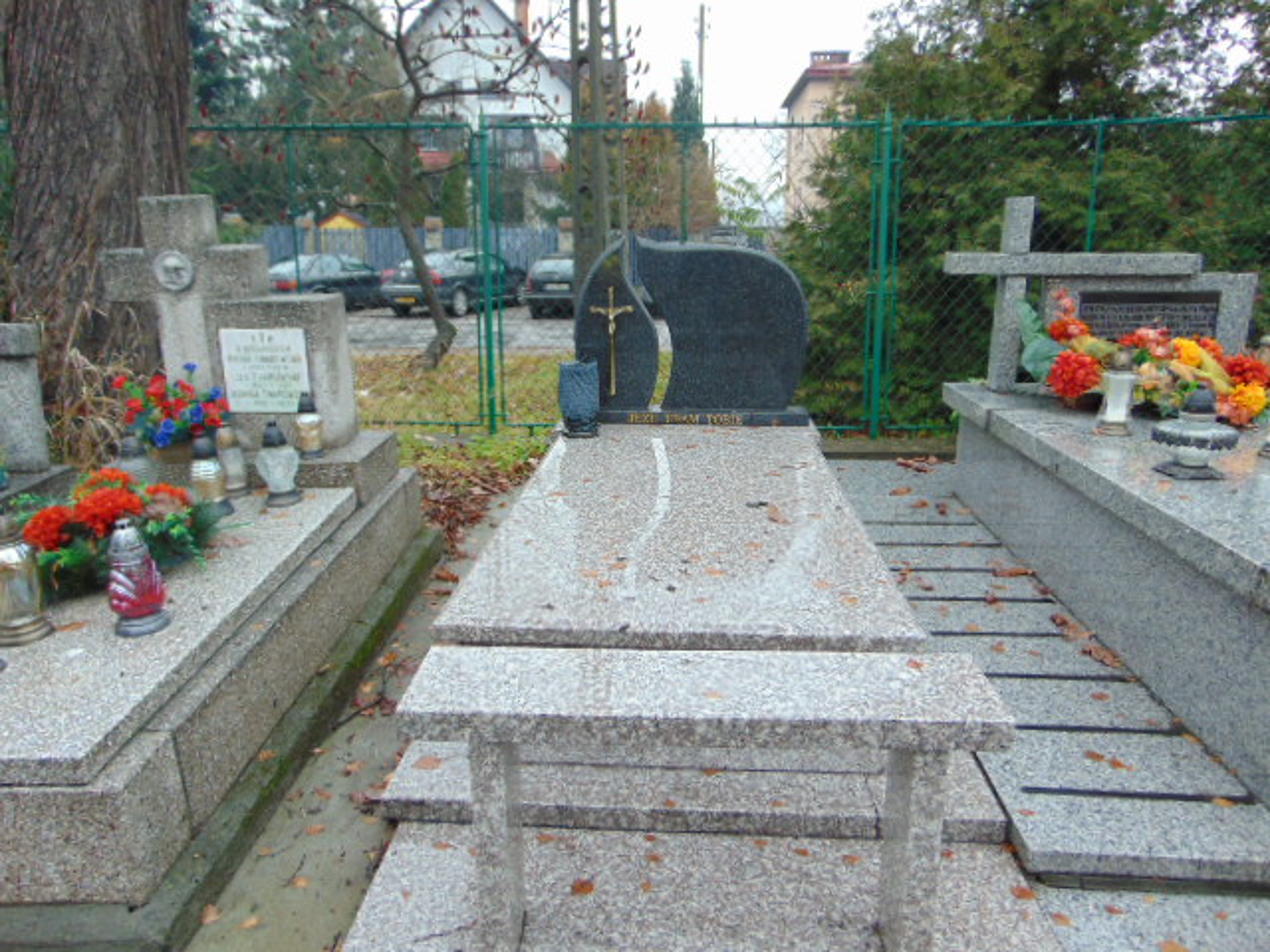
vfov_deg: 54.9
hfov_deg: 69.4
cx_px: 635
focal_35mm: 25
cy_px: 476
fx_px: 917
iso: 80
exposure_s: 1/125
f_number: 3
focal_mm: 4.5
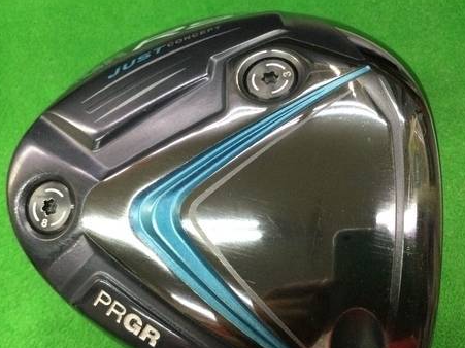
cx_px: 257
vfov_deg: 32.9
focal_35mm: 44
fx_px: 591
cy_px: 172
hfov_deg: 42.9
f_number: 2.4
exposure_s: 1/30
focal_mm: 3.3
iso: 160
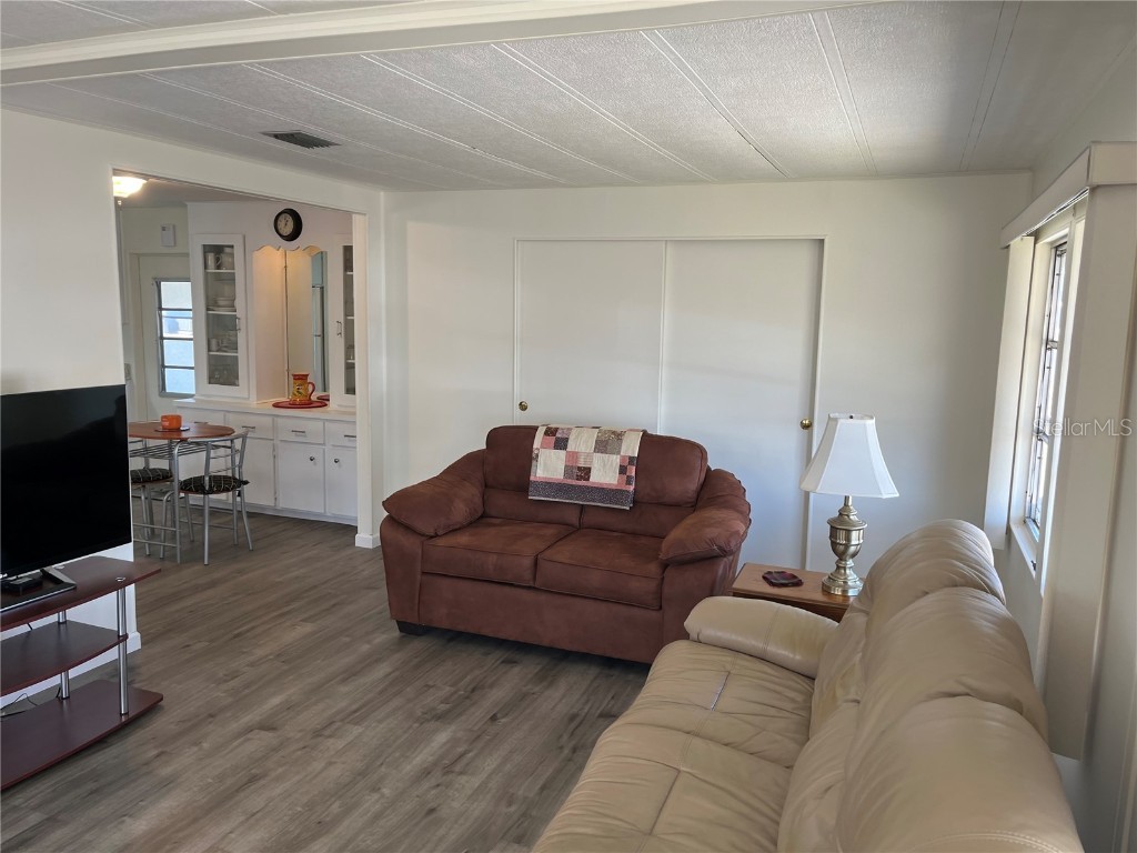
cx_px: 568
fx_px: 854
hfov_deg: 67.3
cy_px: 426
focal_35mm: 26
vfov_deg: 53.1
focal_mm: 5.1
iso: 50
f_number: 1.6
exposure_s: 1/120
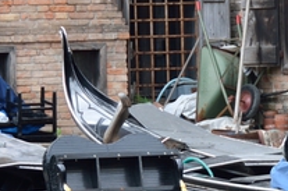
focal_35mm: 456
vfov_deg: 3.0
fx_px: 3640
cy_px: 121
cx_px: 320
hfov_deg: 4.5
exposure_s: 1/125
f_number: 5.3
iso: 100
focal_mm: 90
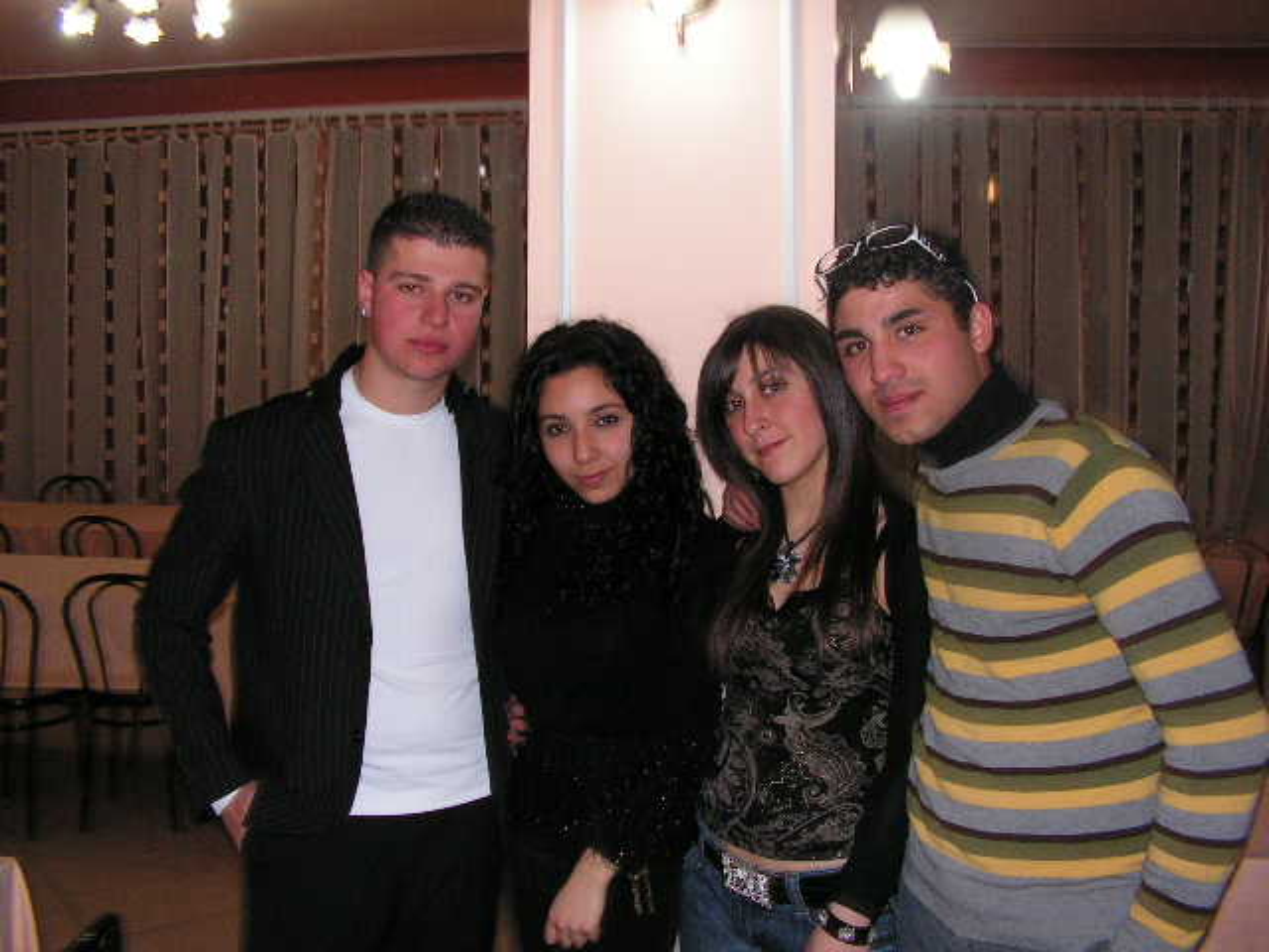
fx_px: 1320
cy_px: 476
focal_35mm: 36
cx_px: 634
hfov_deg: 51.4
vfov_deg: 39.7
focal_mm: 6
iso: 200
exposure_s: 1/40
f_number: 3.2
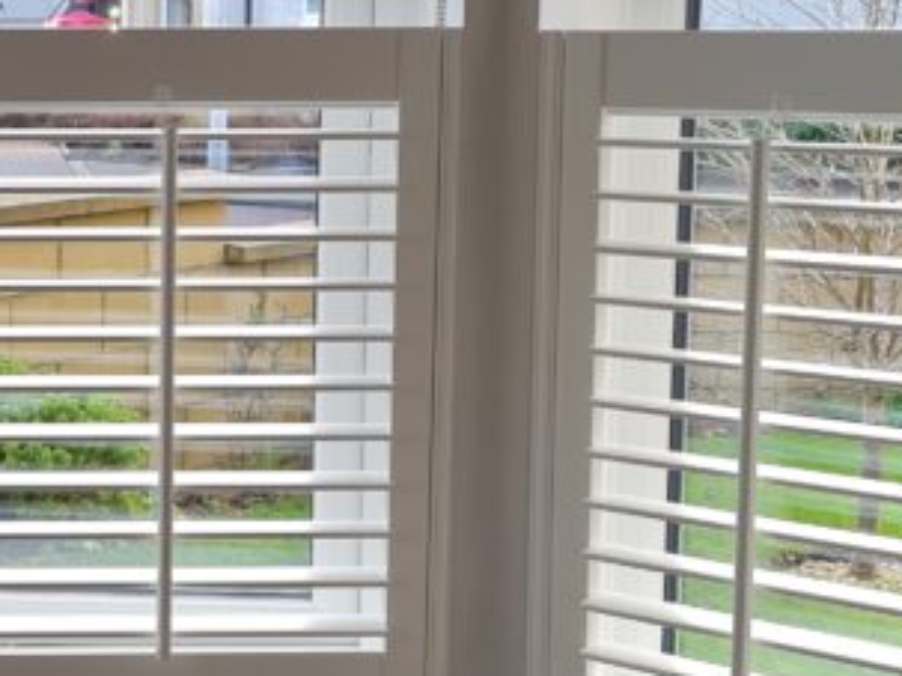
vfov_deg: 16.8
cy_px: 280
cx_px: -101
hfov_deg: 21.1
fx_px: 2292
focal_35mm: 88
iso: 50
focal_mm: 5.4
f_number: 1.8
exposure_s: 1/112
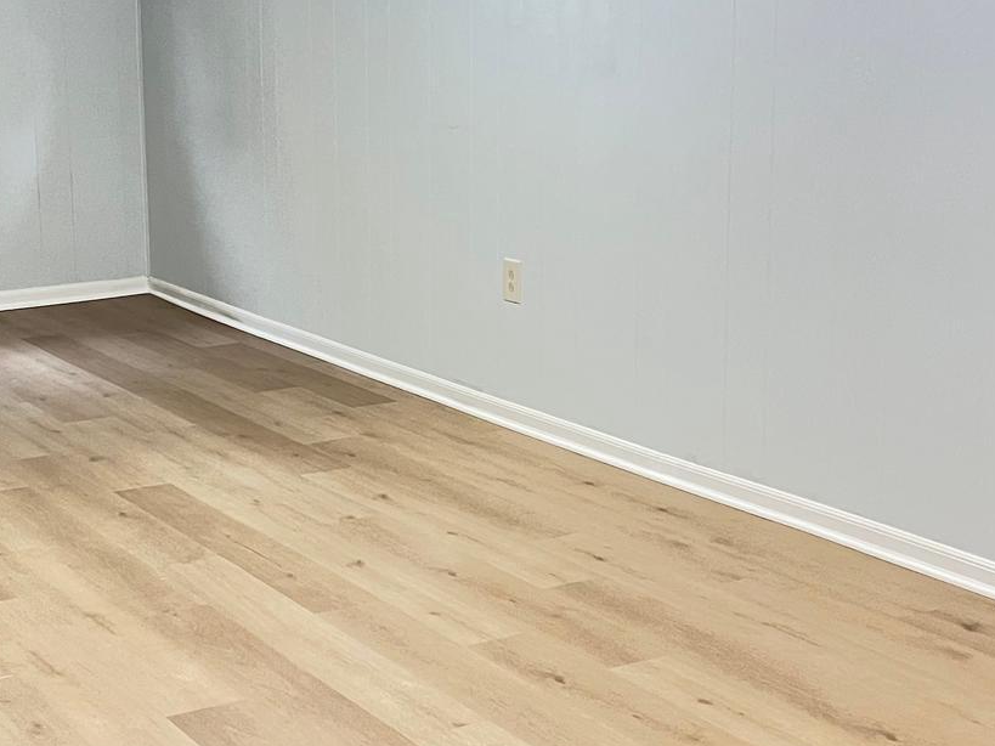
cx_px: 264
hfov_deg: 29.4
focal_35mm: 65
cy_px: 368
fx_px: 1868
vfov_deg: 22.6
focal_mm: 5.7
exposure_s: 1/30
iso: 500
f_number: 1.5
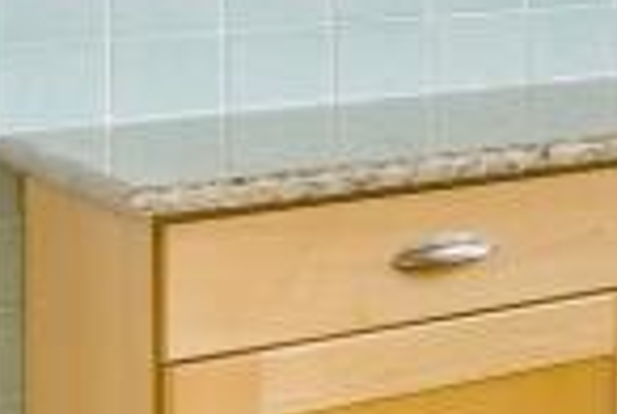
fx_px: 1923
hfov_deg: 9.8
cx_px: 2109
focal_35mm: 112
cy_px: -169
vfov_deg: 11.8
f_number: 10
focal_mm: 16
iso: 100
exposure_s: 1/6
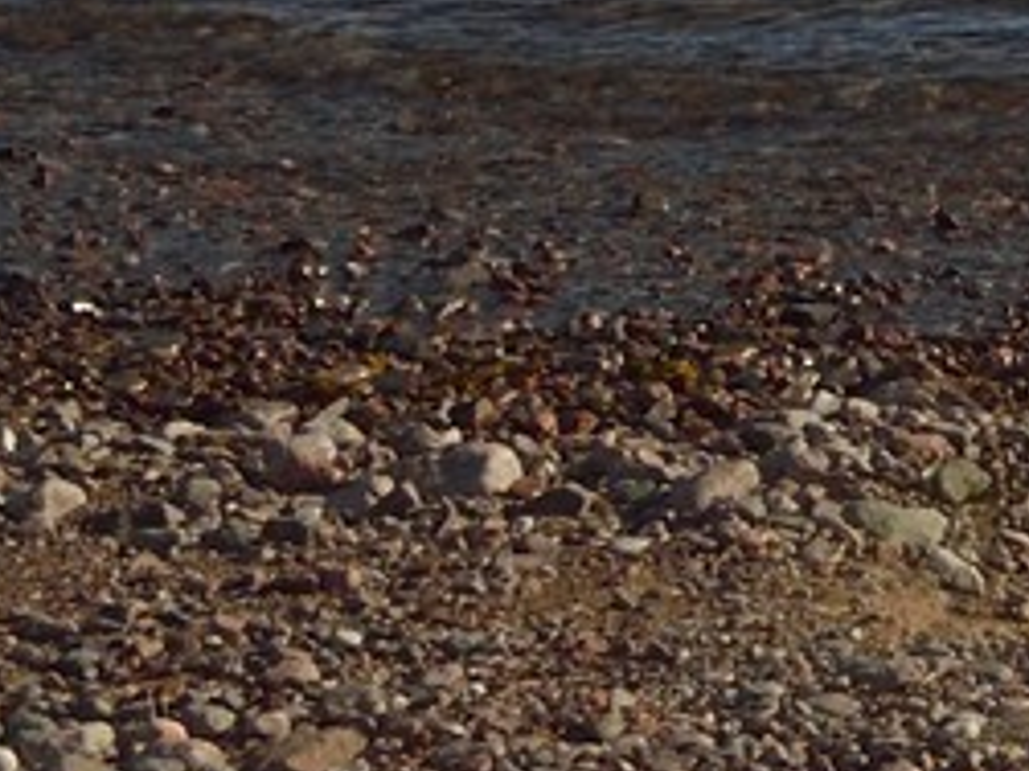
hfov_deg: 10.1
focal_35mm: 147
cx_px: 3026
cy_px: -738
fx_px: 4368
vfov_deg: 9.5
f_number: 22
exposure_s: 1/160
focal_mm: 24
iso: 200
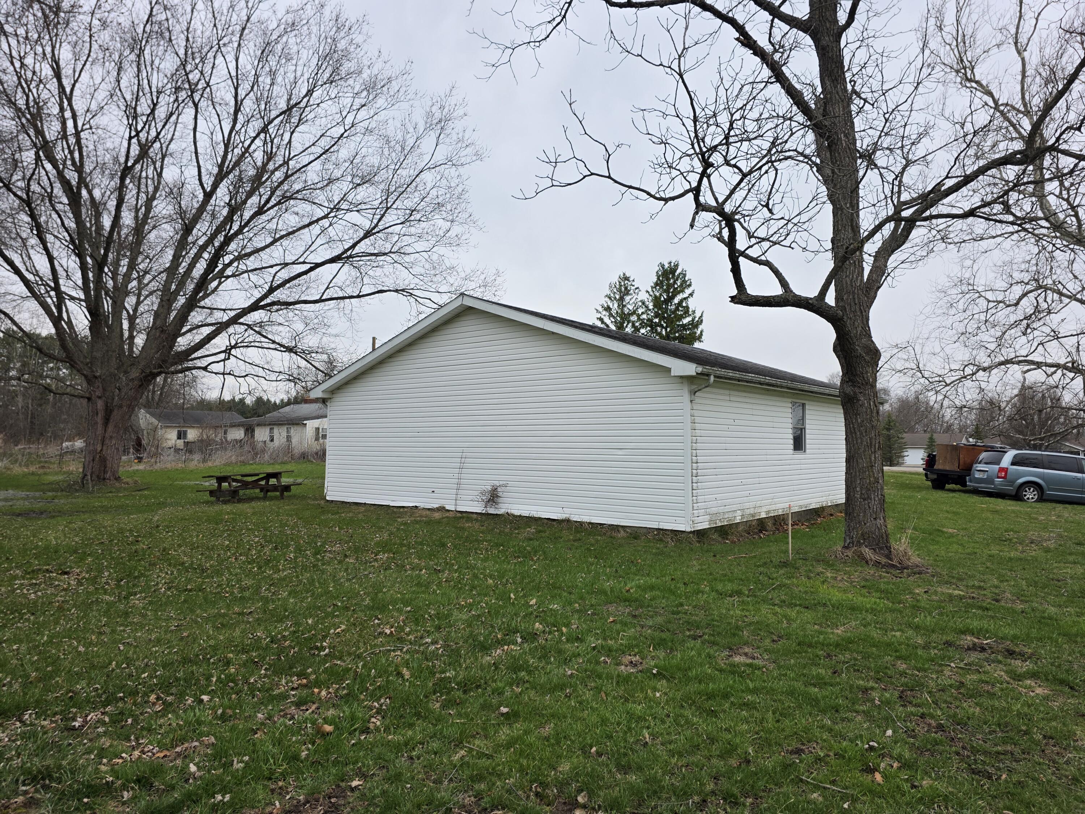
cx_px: 542
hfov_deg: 73.9
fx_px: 721
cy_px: 407
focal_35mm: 23
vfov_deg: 58.9
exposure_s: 1/3059
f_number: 1.7
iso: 80
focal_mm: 6.3
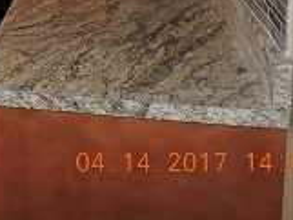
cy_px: -79
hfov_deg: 26.0
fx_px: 568
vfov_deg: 19.9
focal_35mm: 67
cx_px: -53
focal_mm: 4.3
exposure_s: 1/30
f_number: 3
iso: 200
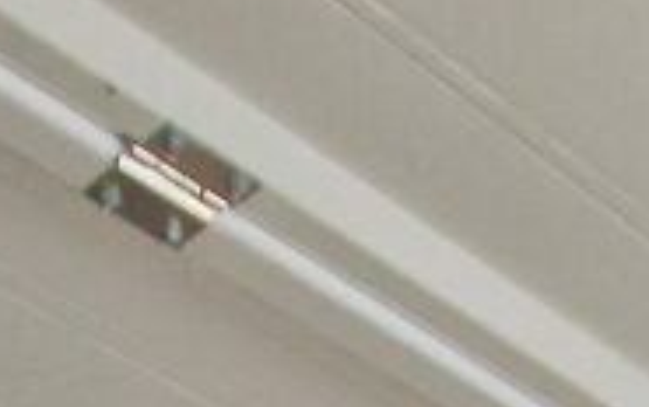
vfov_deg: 7.4
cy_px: 1751
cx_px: 558
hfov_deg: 19.7
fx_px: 1841
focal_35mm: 104
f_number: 2.2
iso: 200
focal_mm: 2.2
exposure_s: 1/50
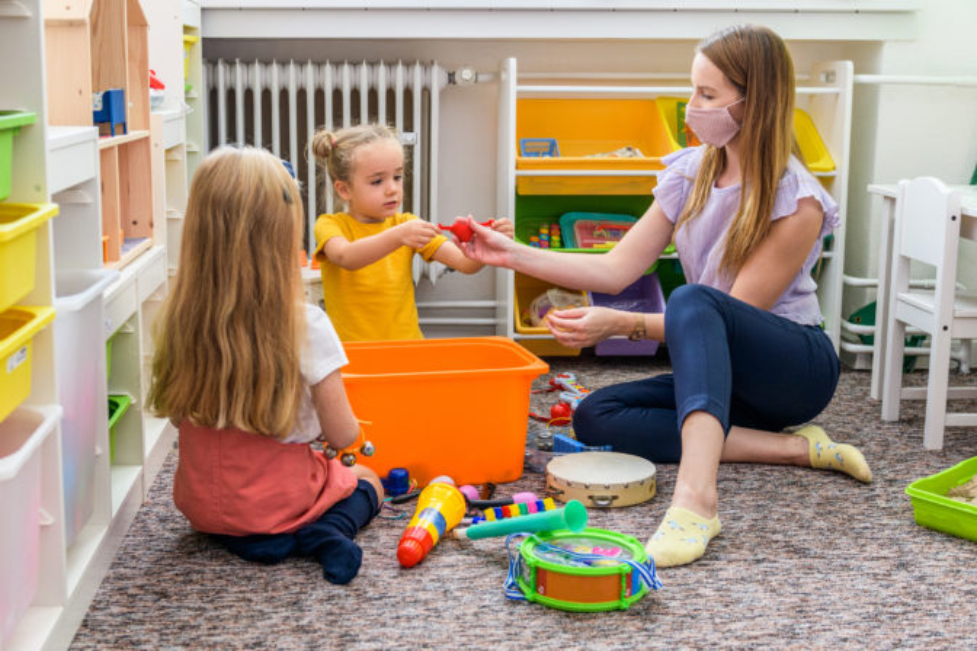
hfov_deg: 60.3
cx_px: 488
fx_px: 841
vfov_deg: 42.3
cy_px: 326
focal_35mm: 31
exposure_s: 1/125
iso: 500
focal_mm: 31
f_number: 3.5
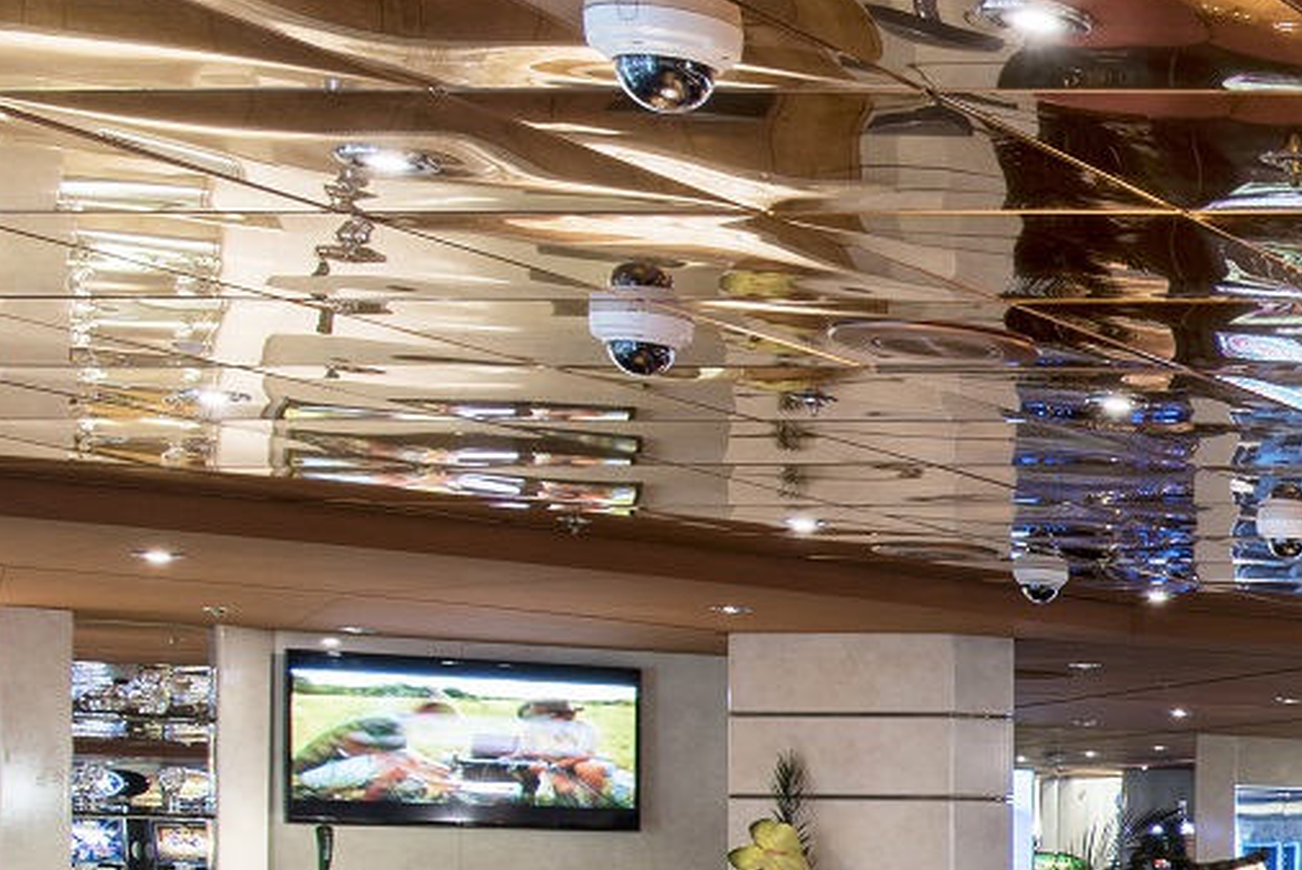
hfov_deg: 18.6
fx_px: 2859
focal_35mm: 79
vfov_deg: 16.9
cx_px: 2465
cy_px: 898
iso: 100
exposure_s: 2
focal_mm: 20
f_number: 11
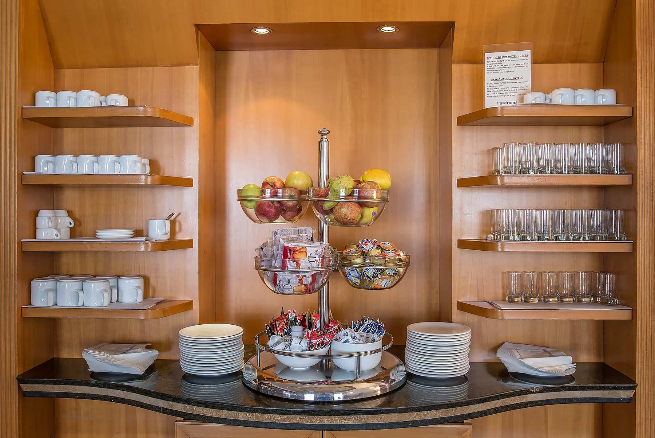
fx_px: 564
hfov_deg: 60.3
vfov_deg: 42.4
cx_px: 328
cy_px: 219
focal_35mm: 31
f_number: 9
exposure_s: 1/15
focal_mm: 31
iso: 640
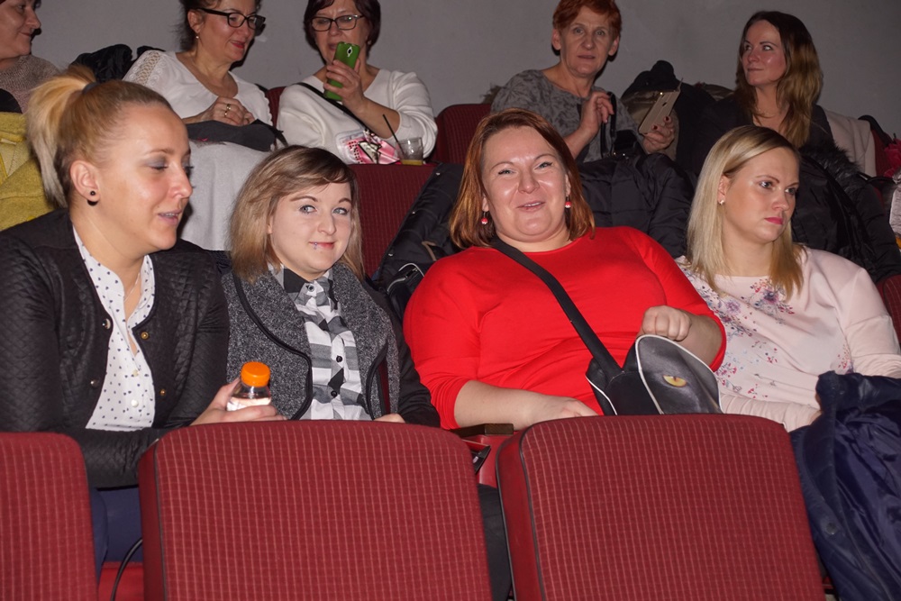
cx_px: 450
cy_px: 300
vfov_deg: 15.2
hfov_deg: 22.6
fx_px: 2253
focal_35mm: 90
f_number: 5
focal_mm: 60
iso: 800
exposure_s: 1/60
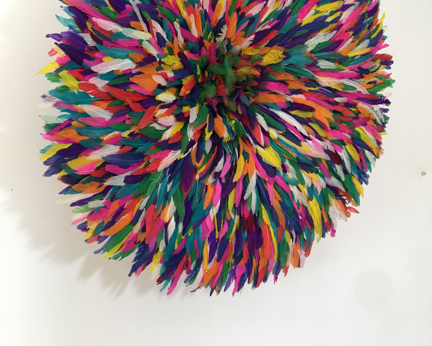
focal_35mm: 38
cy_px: 97
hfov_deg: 47.9
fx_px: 486
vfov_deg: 38.4
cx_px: 215
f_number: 2.2
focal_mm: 4.15
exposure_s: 1/33
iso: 50
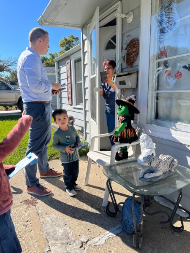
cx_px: 95
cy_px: 126
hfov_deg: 53.1
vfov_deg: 67.3
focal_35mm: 26
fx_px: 190
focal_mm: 5.7
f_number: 1.5
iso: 50
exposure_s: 1/2695
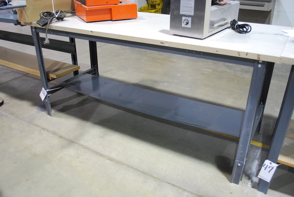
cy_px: 98
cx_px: 147
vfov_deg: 40.1
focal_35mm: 33
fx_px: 270
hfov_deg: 57.1
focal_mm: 22
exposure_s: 1/30
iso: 1100
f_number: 4
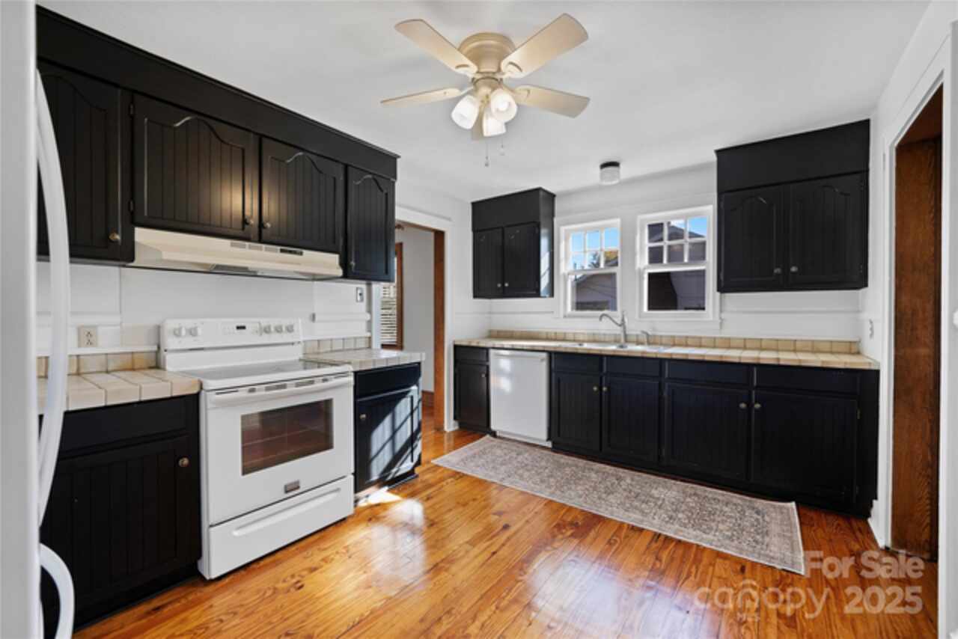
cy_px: 320
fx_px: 373
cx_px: 479
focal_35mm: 14
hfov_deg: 104.2
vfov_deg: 81.2
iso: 320
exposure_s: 1/25
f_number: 4.5
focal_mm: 14
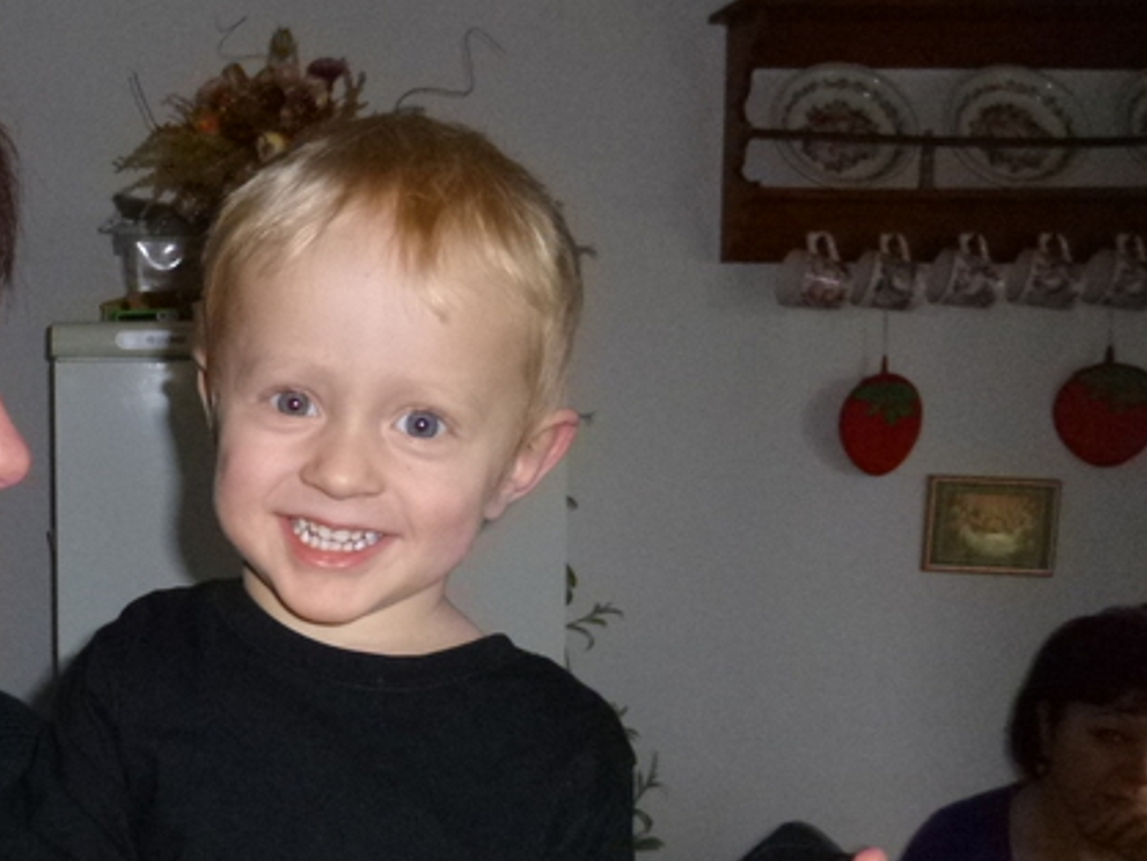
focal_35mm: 48
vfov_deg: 30.2
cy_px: 498
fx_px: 1591
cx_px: 118
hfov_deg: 37.1
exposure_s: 1/60
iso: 400
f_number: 3.1
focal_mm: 4.5
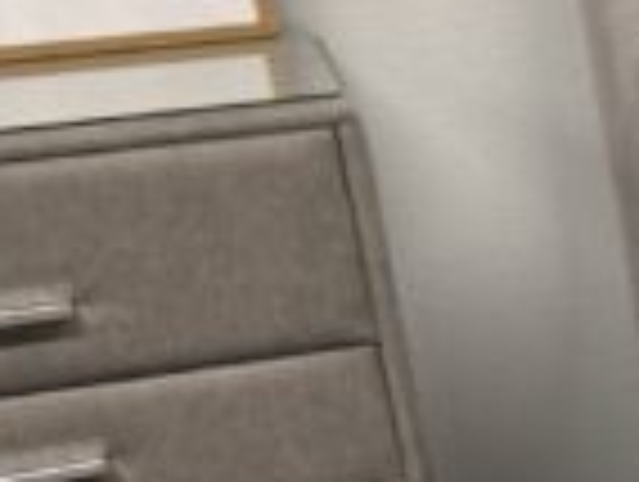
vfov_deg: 8.6
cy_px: 464
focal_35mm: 173
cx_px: 2254
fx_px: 3199
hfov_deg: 8.4
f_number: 1.78
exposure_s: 1/100
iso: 160
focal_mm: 6.76
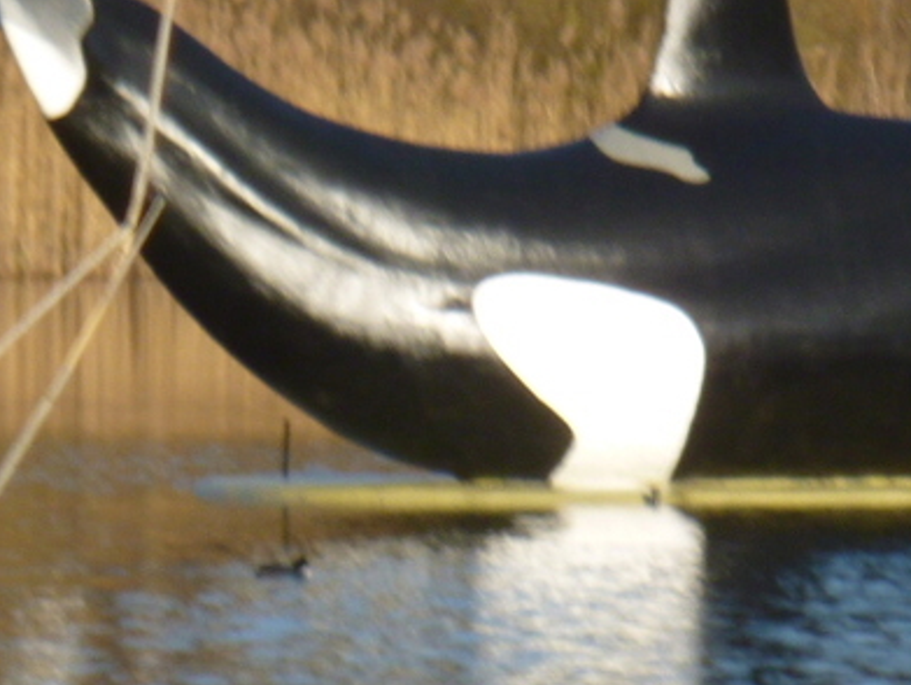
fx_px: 22733
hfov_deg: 2.3
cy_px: 322
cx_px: 694
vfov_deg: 1.7
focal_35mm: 863
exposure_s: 1/250
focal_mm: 45
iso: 100
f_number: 5.9
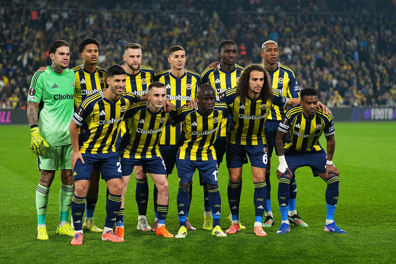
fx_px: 1232
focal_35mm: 112
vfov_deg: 12.2
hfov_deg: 18.3
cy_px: 132
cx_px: 198
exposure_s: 1/2000
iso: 2000
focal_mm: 112
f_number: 2.8
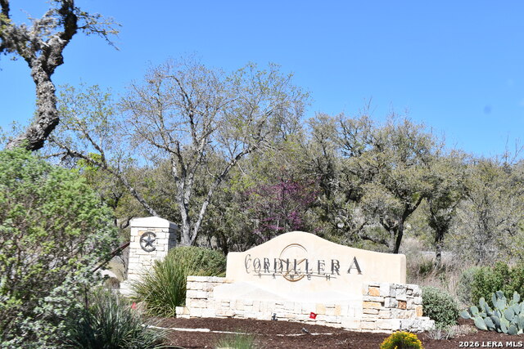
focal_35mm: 60
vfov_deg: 22.6
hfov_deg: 33.4
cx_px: 262
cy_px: 174
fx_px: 873
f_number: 8
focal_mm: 40
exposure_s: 1/250
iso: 100
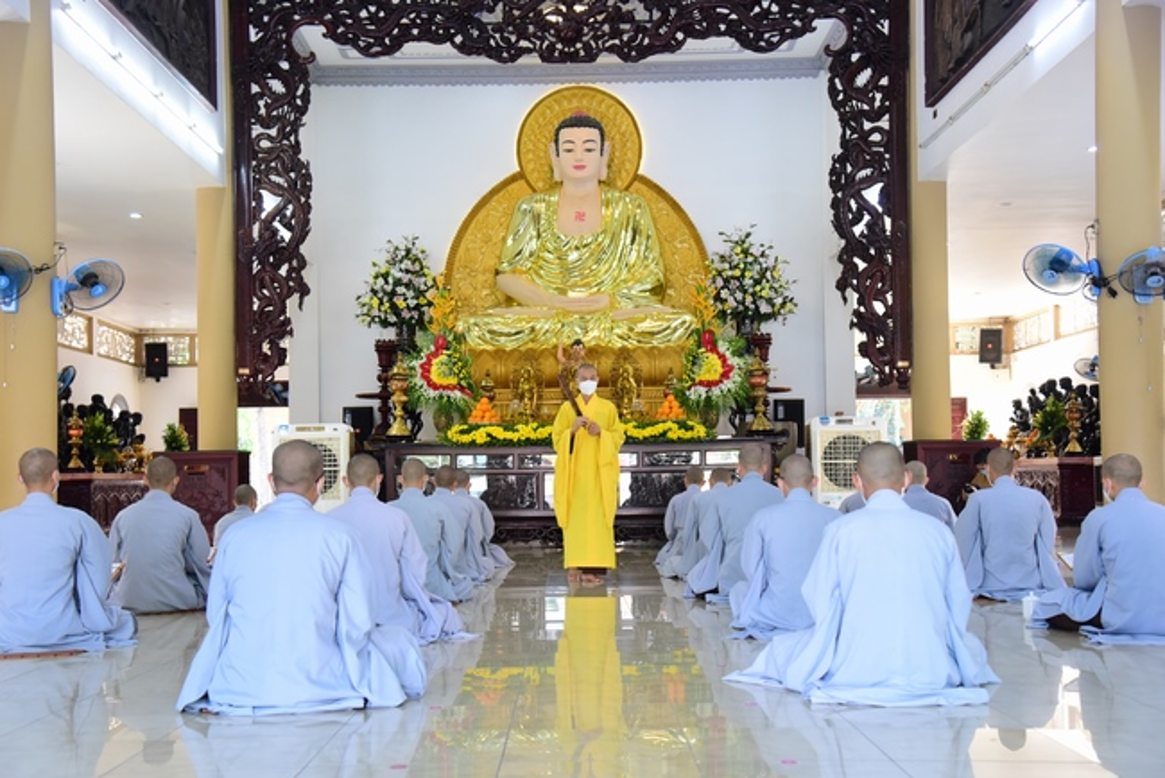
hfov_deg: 41.1
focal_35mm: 48
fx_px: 1554
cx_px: 582
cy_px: 389
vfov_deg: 28.1
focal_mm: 48
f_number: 5
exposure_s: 1/160
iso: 3200
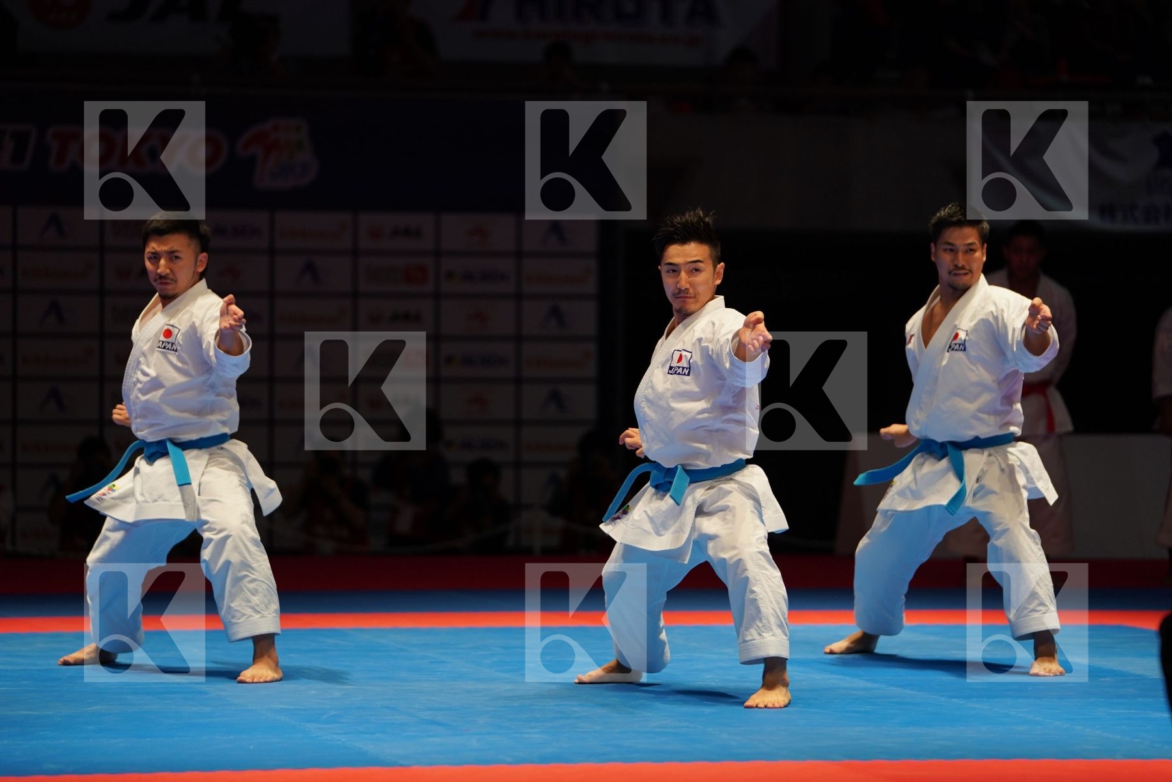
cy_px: 391
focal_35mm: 140
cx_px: 586
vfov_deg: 9.8
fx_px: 4557
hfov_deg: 14.7
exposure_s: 1/500
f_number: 2.8
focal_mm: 140
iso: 640
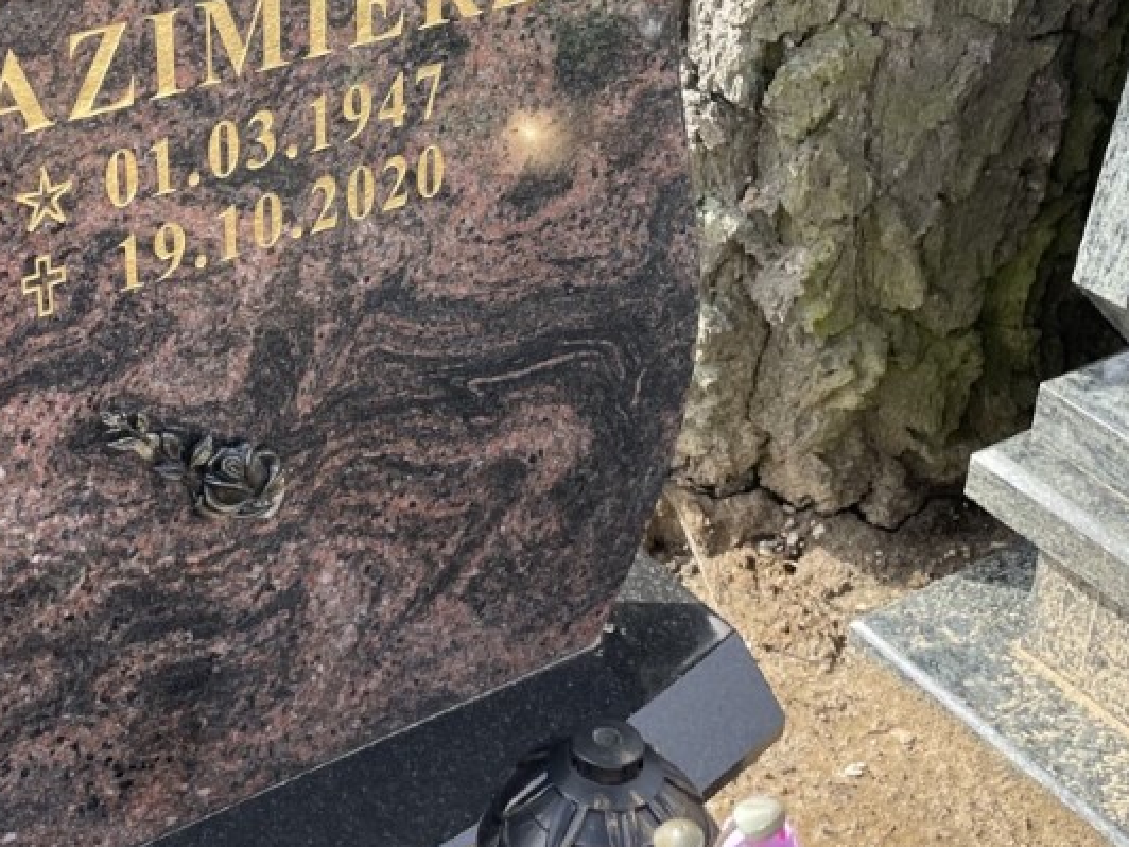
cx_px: 291
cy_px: 157
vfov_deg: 22.9
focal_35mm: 63
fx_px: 2055
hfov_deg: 30.2
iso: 32
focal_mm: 4.2
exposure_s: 1/796
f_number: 1.6
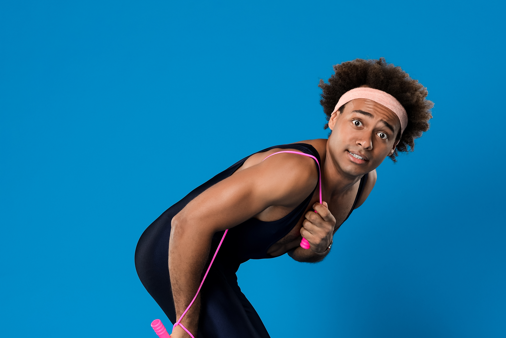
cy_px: 284
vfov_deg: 13.0
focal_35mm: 105
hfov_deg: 19.5
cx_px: 253
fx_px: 1476
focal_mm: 70
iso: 100
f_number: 8
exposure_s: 1/160
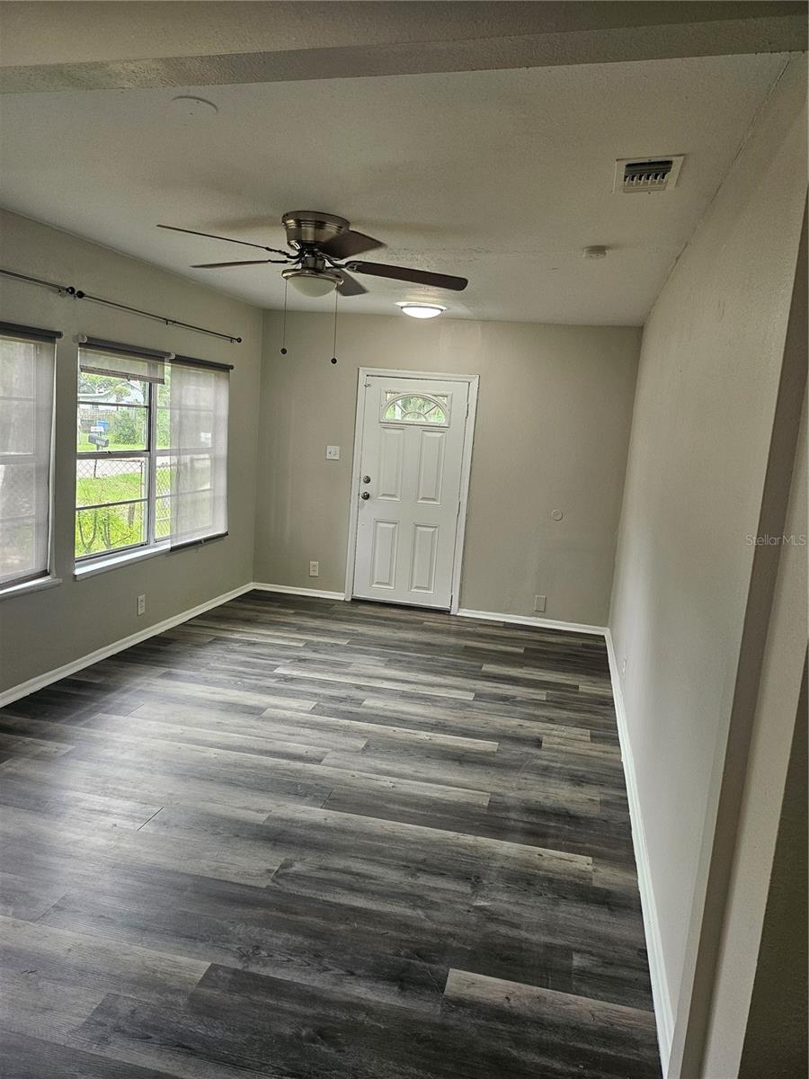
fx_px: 748
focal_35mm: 24
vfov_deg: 71.6
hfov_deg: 56.8
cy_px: 540
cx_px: 404
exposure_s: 1/120
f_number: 1.8
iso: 160
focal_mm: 5
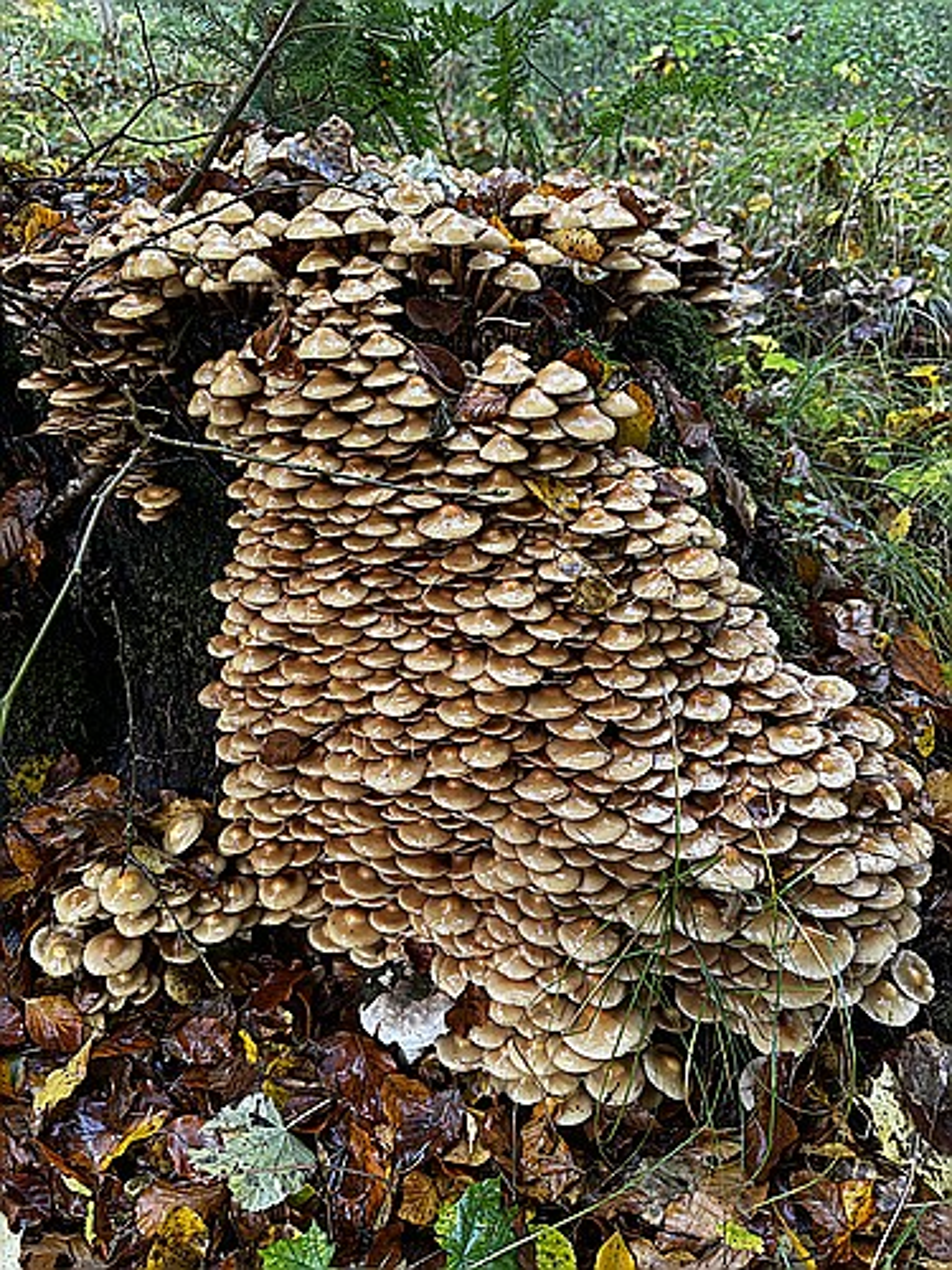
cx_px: 476
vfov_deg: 71.6
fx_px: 880
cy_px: 635
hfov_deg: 56.8
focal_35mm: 24
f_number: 1.78
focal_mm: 6.76
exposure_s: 1/121
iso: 160
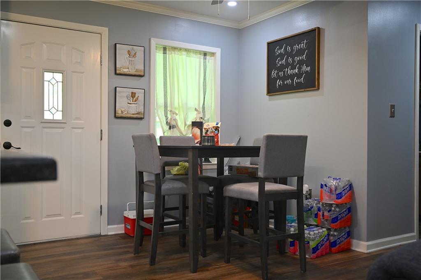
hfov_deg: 55.1
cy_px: 140
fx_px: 403
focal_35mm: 34
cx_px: 210
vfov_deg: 38.3
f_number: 5.6
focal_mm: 34.5
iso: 1250
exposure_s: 1/80
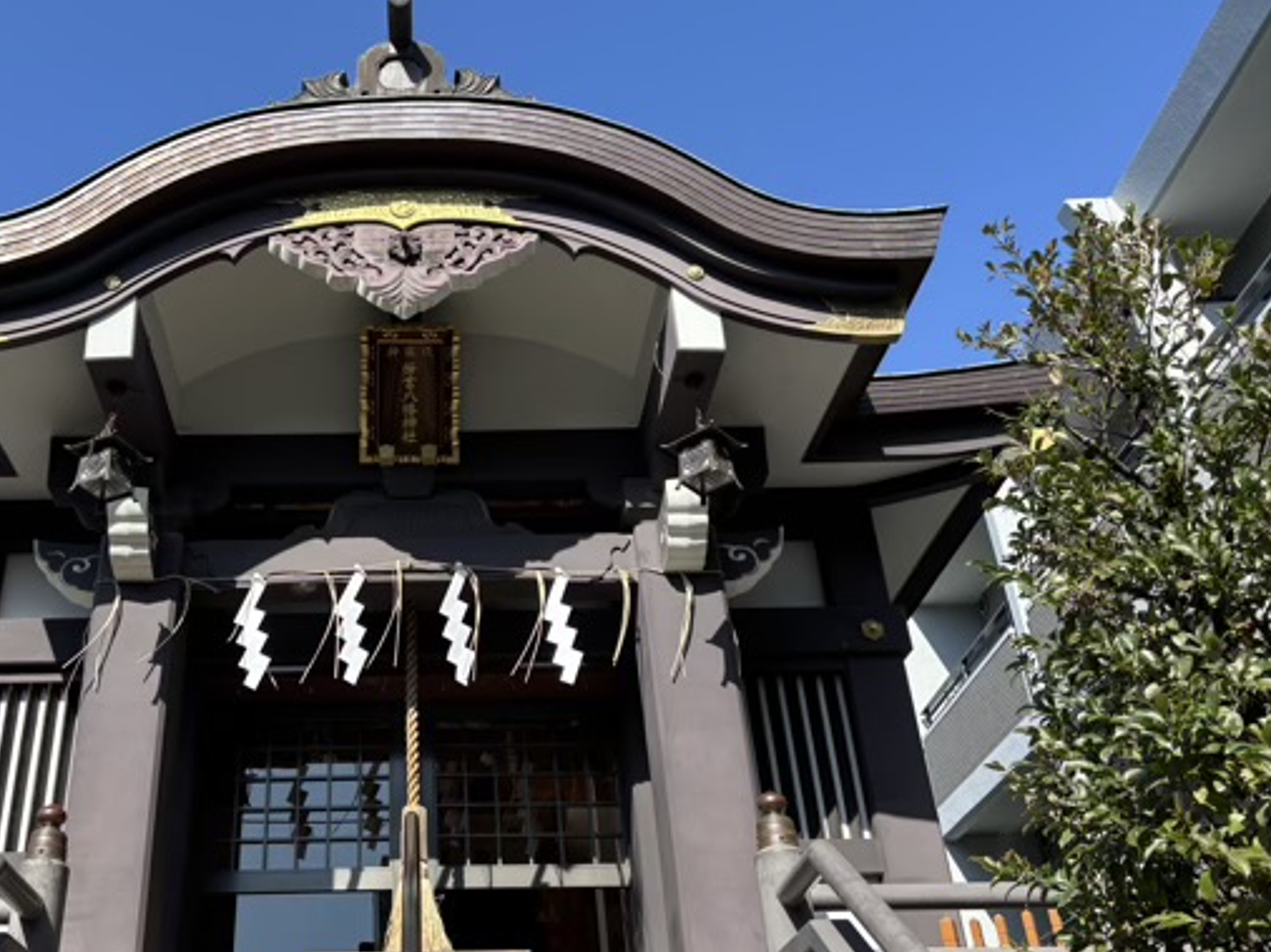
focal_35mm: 36
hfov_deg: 50.3
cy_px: 506
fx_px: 1321
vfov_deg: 39.6
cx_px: 409
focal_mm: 5.96
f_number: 1.6
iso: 50
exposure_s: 1/1845
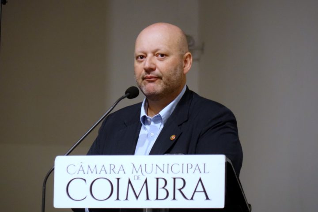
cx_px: 159
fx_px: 1493
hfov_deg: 12.2
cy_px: 106
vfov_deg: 8.1
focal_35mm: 169
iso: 2000
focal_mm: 61.98
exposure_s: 1/100
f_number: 2.8
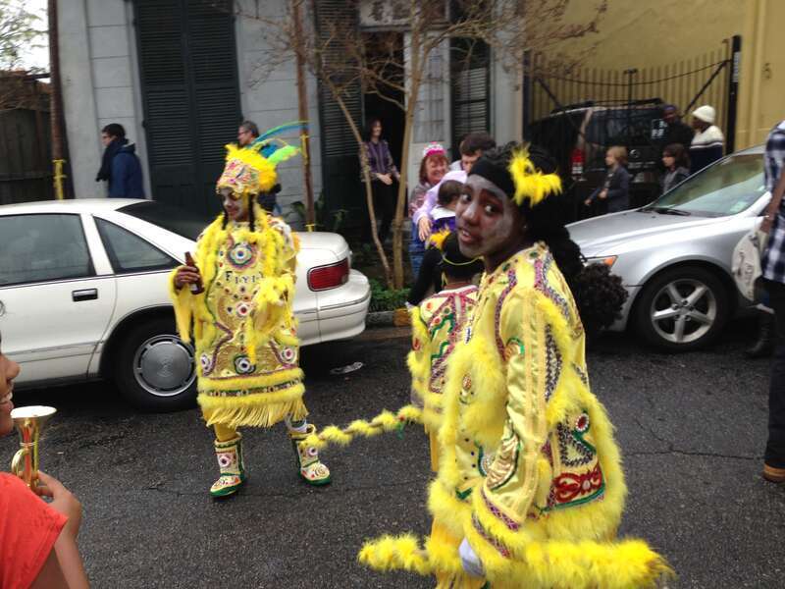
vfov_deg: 42.9
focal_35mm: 33
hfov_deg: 55.4
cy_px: 294
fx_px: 748
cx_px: 392
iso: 50
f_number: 2.4
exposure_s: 1/186
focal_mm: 4.13
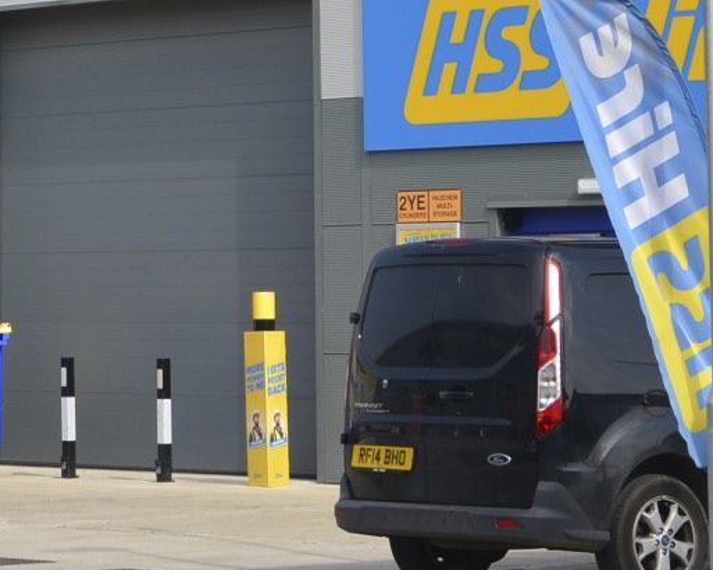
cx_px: -78
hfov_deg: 10.1
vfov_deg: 8.0
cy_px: -225
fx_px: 3987
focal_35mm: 189
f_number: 8
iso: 125
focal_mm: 28
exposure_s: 1/250
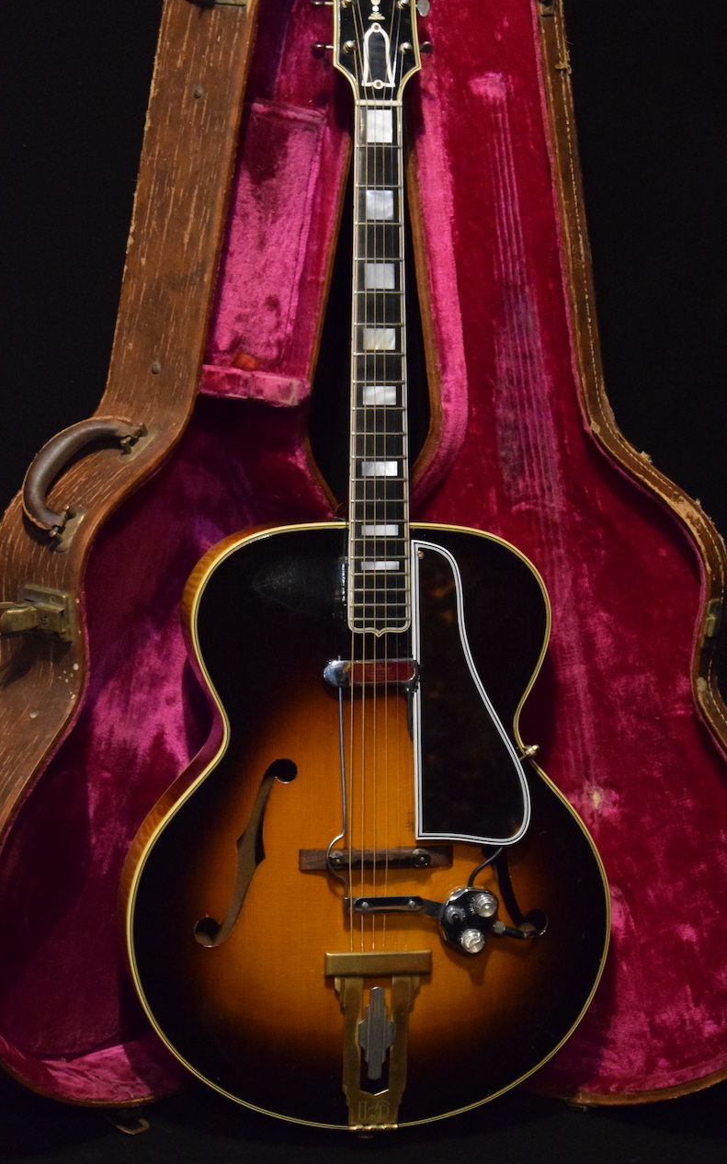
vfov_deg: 20.9
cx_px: 393
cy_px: 523
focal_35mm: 100
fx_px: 3158
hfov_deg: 13.1
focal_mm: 55
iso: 6400
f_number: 5.6
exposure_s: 1/50
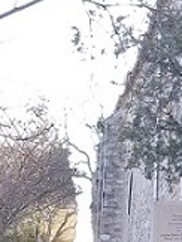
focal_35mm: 96
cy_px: 28
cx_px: 304
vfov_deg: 20.0
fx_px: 671
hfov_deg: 14.1
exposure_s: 1/144
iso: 40
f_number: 1.7
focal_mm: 4.2
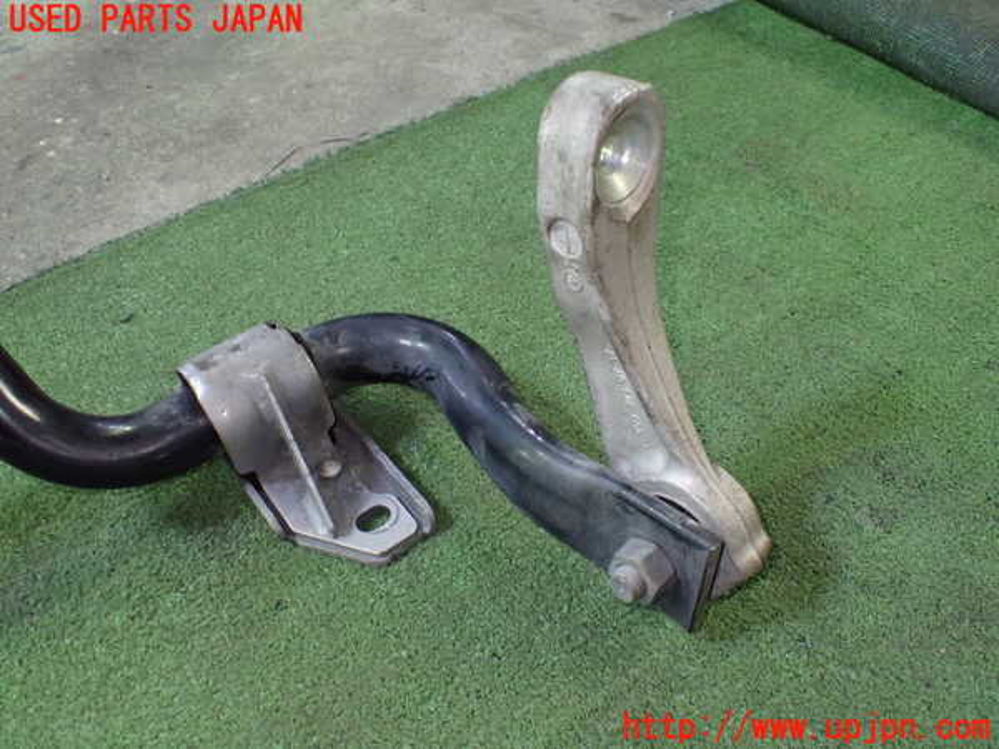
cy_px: 374
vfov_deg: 46.8
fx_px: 866
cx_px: 500
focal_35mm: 30
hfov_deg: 60.0
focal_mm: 5.4
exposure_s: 1/50
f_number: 2.3
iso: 800
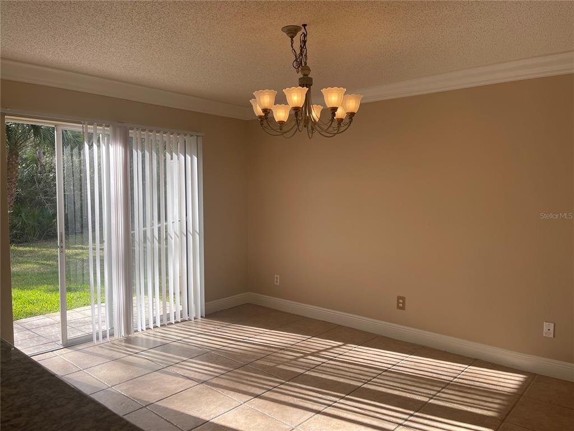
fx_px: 431
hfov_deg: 67.3
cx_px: 287
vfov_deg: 53.1
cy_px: 216
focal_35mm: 26
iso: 50
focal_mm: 5.1
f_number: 1.6
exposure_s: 1/1689
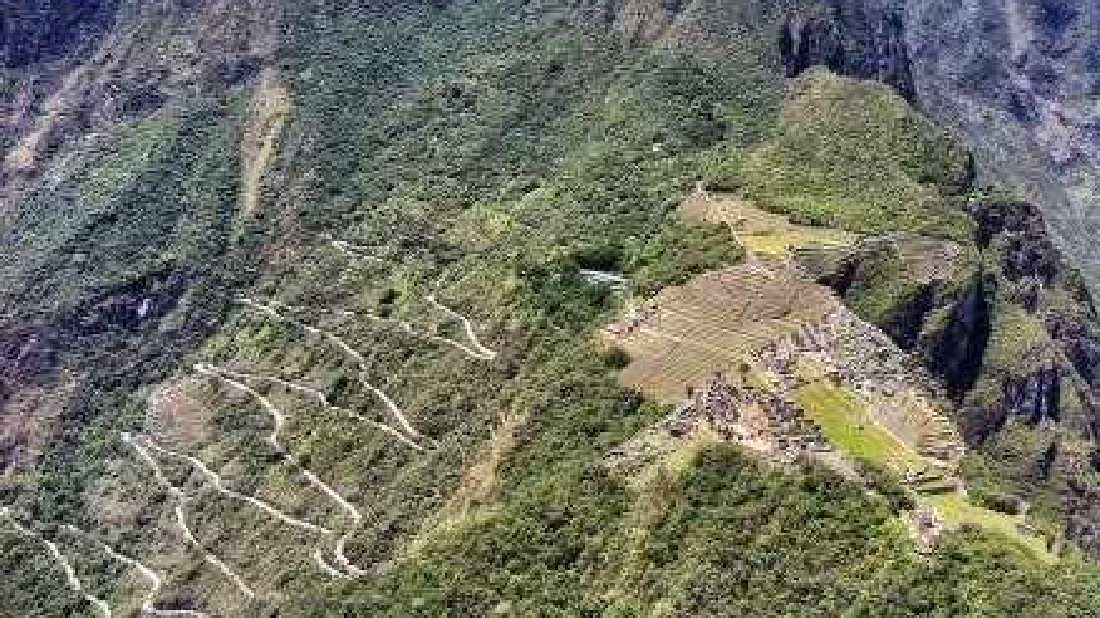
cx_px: 542
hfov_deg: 51.6
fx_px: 1137
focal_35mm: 39
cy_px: 222
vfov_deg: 30.2
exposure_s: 1/642
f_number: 2.8
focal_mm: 3.85
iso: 80
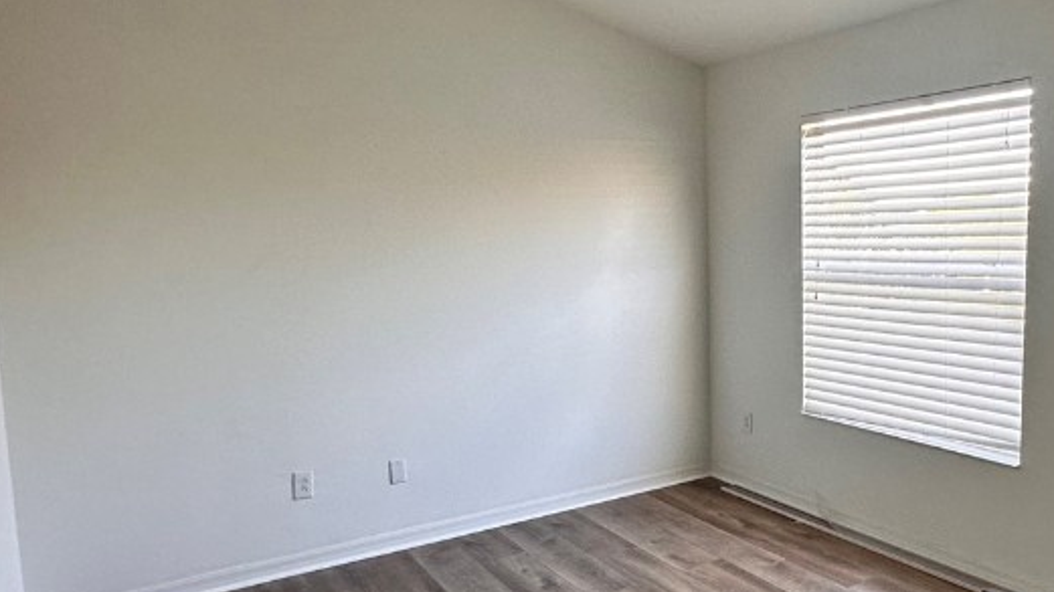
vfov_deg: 38.9
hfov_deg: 62.7
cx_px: 704
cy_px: 315
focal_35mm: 30
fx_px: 838
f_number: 2.2
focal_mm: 2.22
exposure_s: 1/120
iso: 160
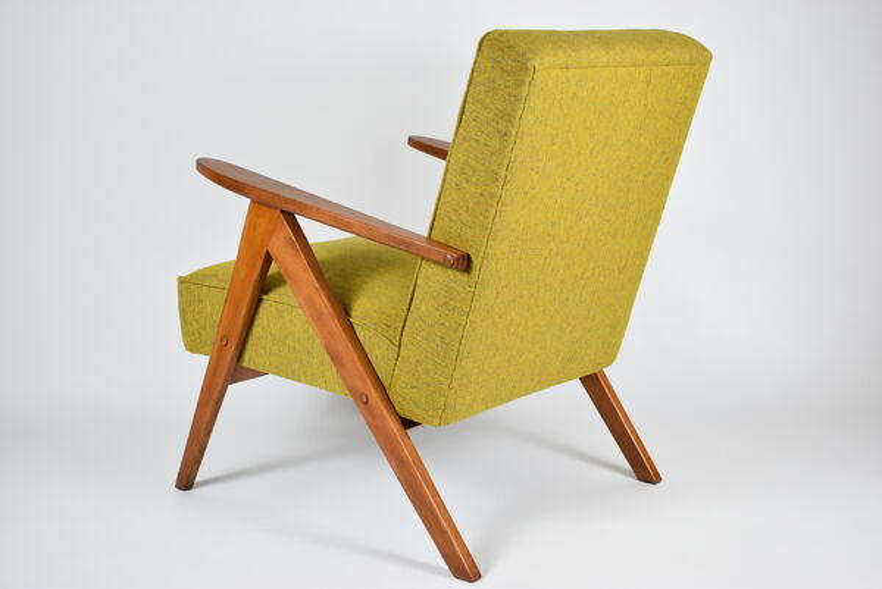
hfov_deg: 38.9
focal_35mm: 51
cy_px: 294
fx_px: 1250
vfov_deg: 26.5
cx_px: 441
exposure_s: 1/125
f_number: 4.5
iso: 900
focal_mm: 34
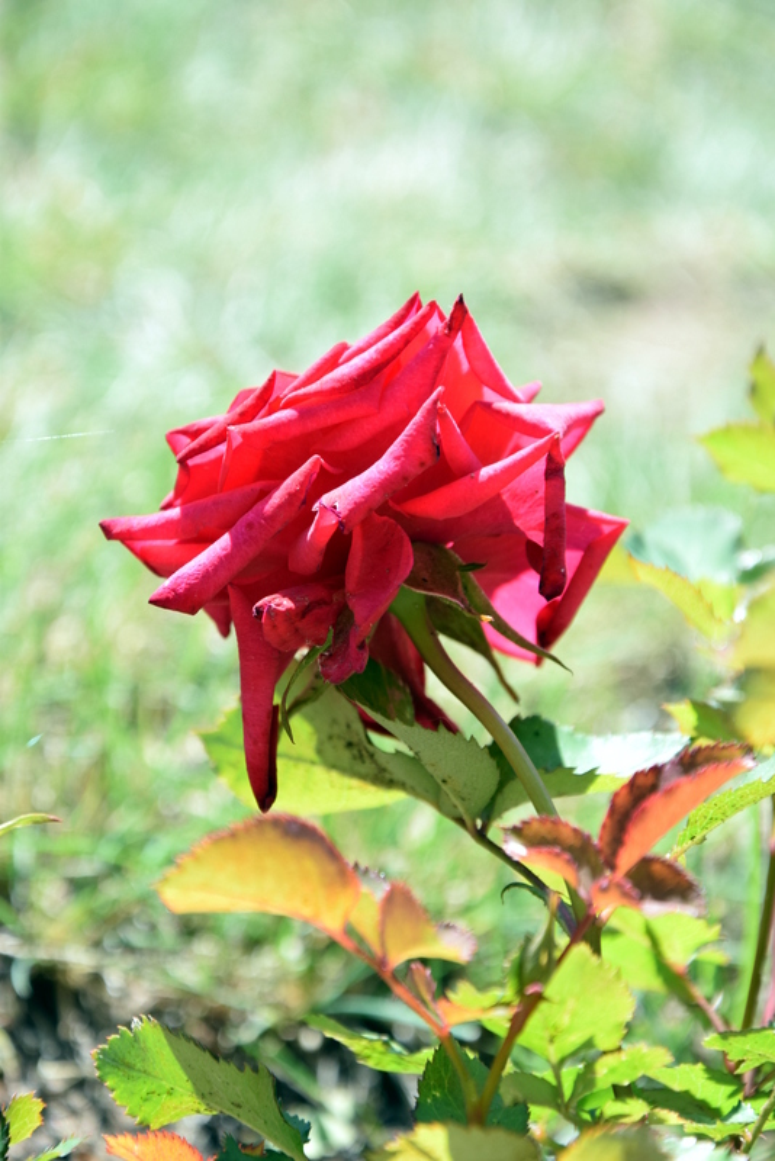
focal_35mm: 158
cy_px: 580
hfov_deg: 8.7
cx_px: 388
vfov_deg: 13.0
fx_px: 5081
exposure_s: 1/250
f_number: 8
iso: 320
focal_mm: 105
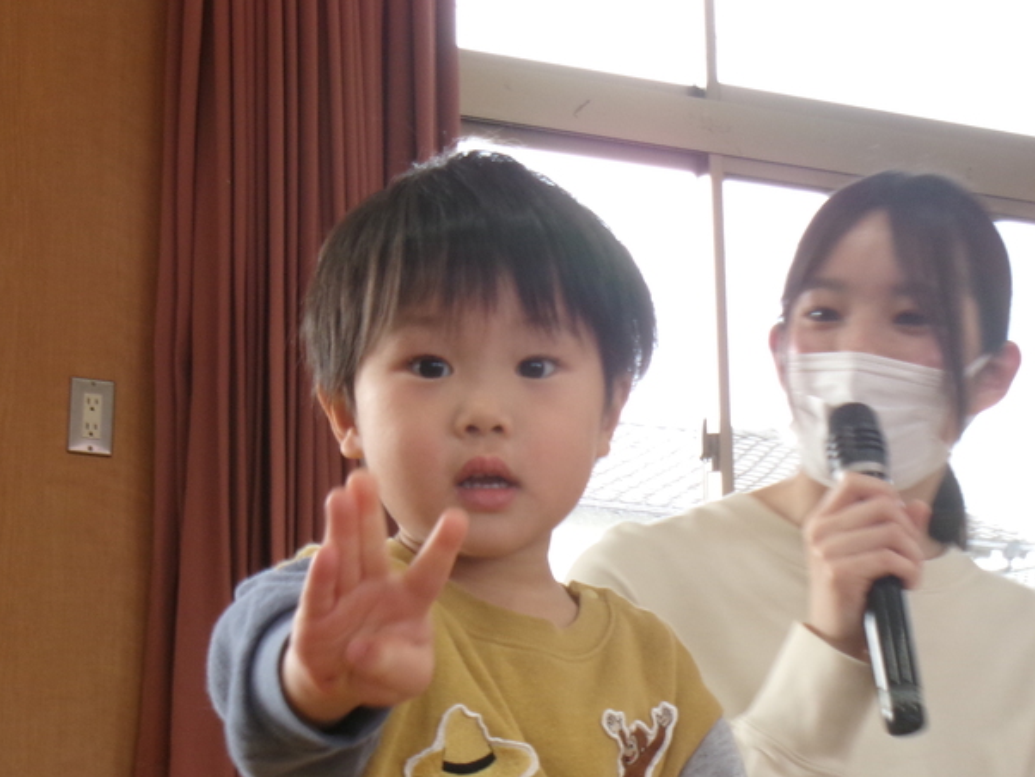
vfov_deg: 16.7
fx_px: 2632
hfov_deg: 22.2
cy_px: 579
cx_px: 531
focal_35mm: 88
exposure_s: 1/34
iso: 148
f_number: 4.9
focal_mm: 9.5
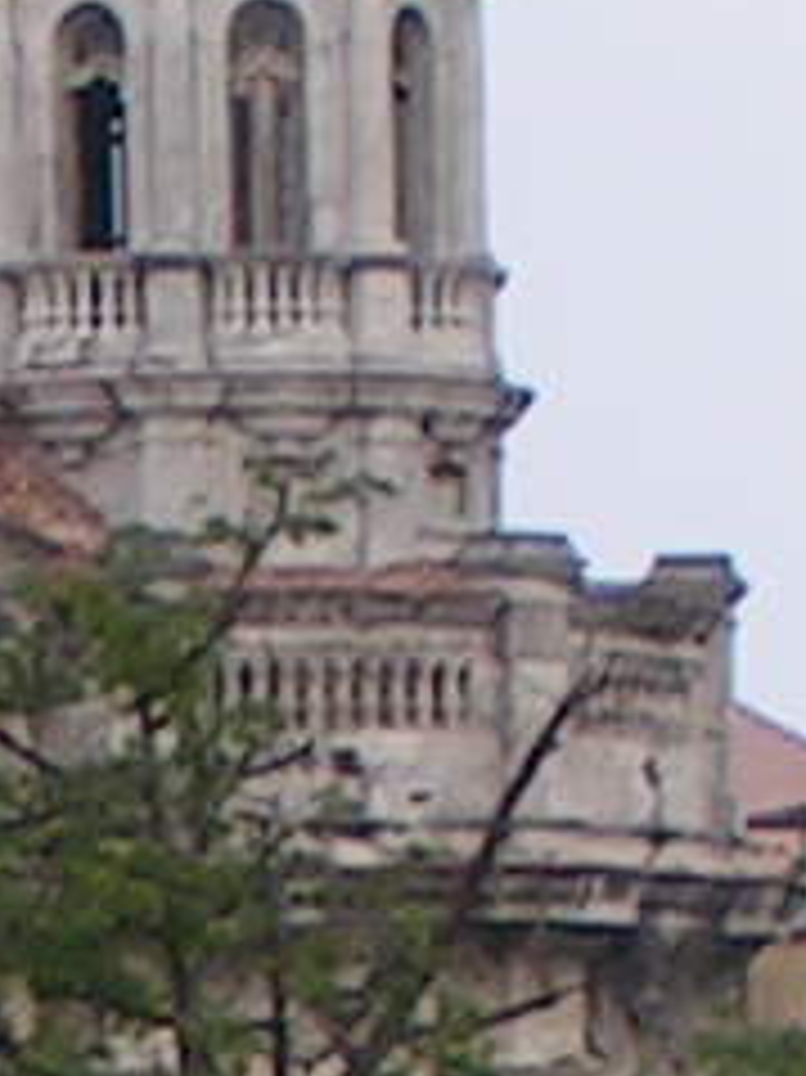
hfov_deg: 2.6
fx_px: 17308
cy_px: 1738
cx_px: -1450
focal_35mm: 557
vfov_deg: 3.5
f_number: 5
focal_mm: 10
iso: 50
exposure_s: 1/100
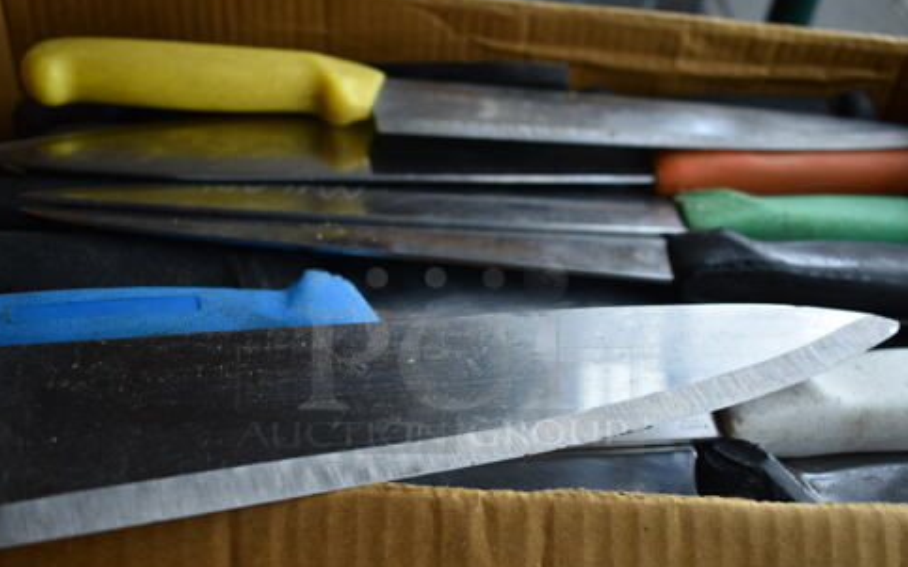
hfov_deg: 48.6
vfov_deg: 31.4
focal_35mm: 41
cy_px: 354
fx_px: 1006
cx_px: 435
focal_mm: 21
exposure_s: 1/60
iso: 100
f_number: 4
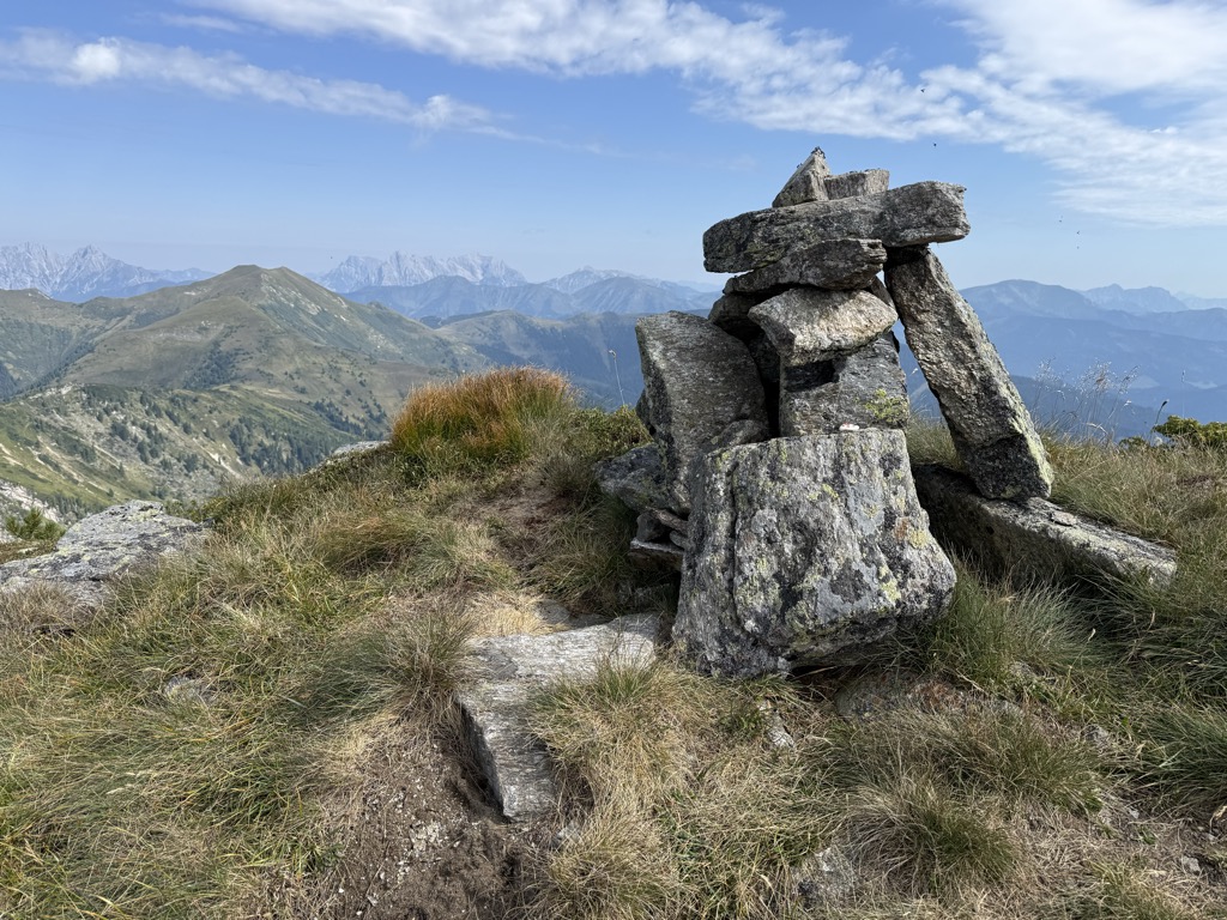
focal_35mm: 24
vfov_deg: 56.8
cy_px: 460
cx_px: 614
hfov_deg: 71.6
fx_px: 851
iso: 80
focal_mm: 6.76
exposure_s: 1/3953
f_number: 1.78
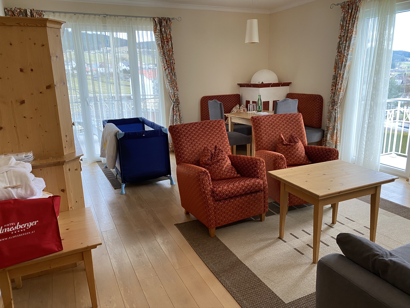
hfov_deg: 67.3
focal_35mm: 26
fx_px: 308
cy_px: 154
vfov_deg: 53.1
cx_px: 205
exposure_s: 1/50
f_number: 1.8
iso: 100
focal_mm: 4.25
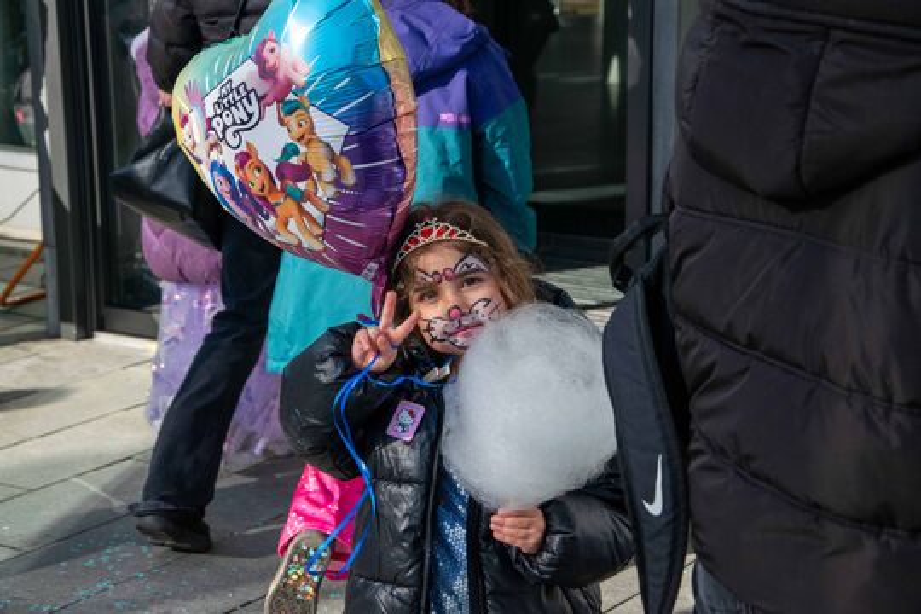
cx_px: 460
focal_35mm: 87
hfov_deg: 23.4
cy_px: 307
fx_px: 2226
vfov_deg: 15.7
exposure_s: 1/1600
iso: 400
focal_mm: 58
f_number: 6.3
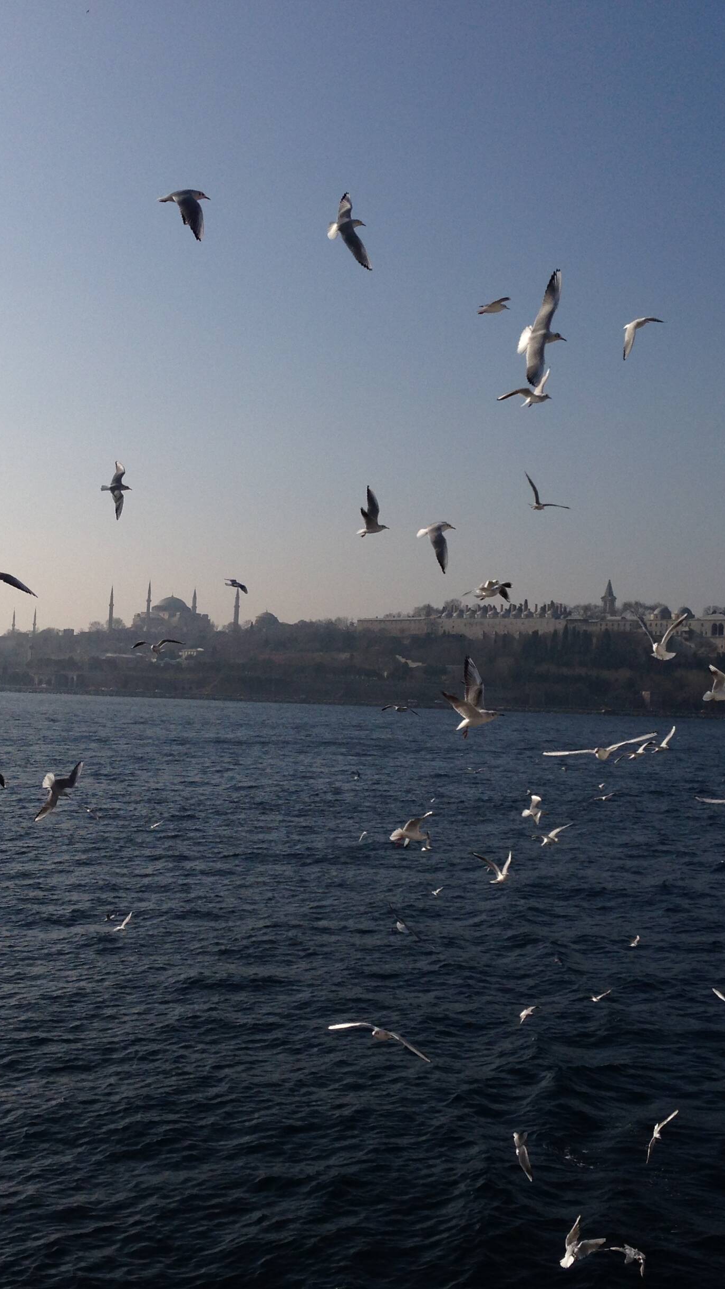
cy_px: 645
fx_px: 1641
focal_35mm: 48
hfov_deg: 24.9
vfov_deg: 42.9
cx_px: 342
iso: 50
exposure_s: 1/4525
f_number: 2.4
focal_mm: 4.12
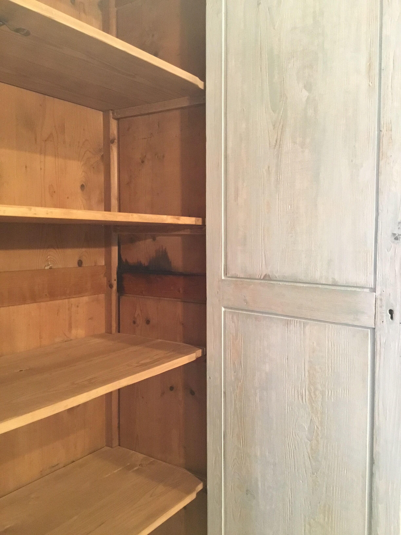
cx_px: 200
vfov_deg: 58.4
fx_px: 479
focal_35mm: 31
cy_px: 268
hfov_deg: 45.4
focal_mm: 3.3
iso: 200
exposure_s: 1/25
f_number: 2.4
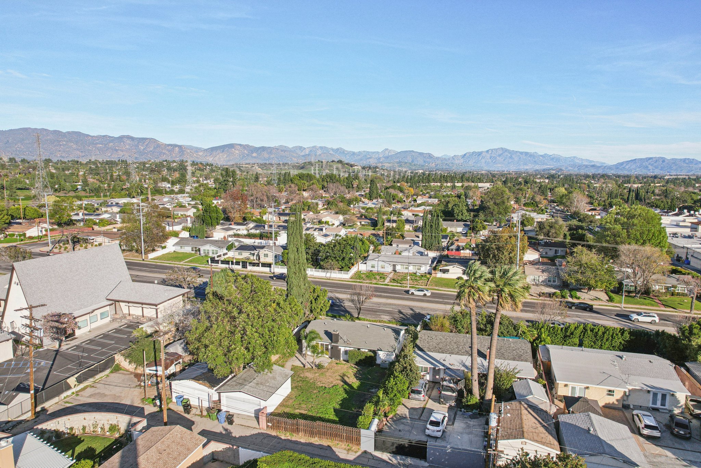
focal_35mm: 22
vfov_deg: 57.2
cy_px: 234
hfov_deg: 78.6
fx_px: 428
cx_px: 350
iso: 130
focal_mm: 8.4
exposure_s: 1/2500
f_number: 2.8
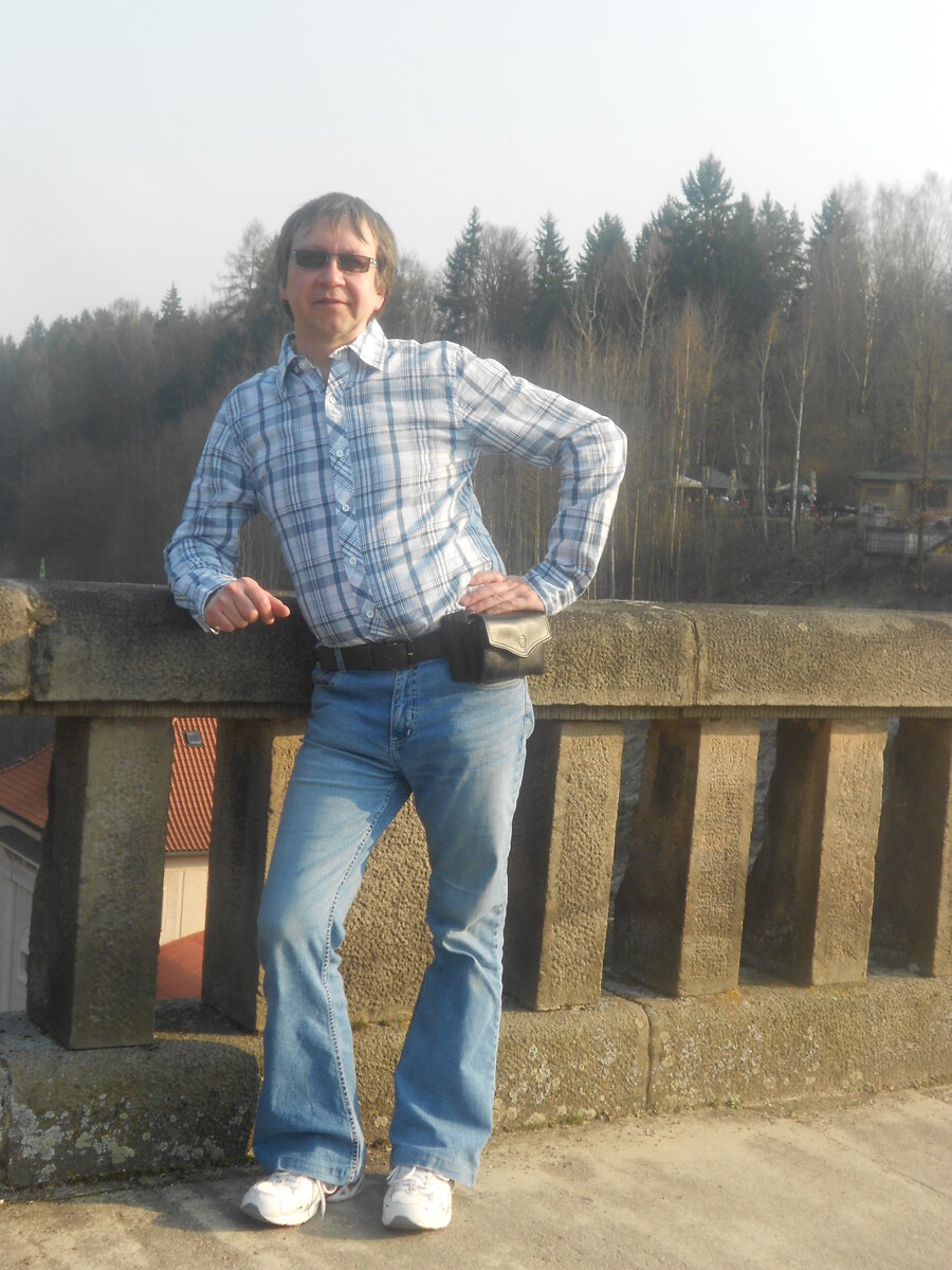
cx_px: 476
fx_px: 2053
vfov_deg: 34.3
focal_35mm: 56
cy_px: 635
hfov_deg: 26.1
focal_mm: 10
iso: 80
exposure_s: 1/200
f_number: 4.9
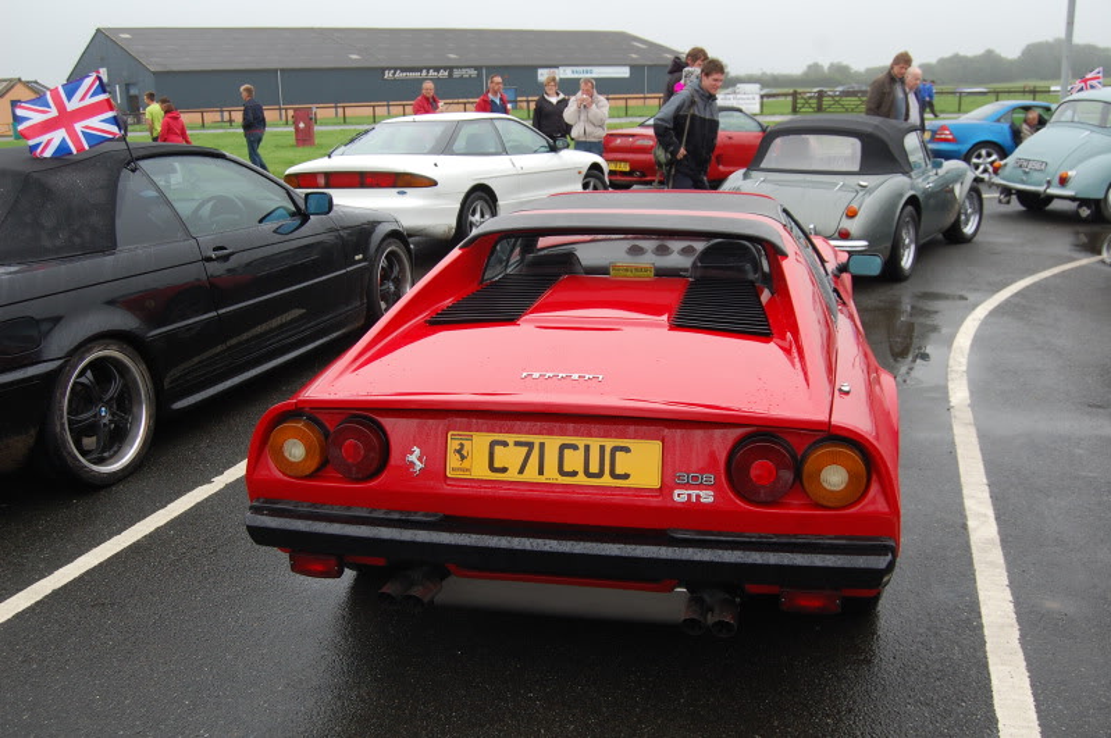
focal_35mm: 33
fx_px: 1017
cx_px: 556
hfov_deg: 57.3
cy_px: 369
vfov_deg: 39.9
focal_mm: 22
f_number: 5.6
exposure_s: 1/125
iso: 250
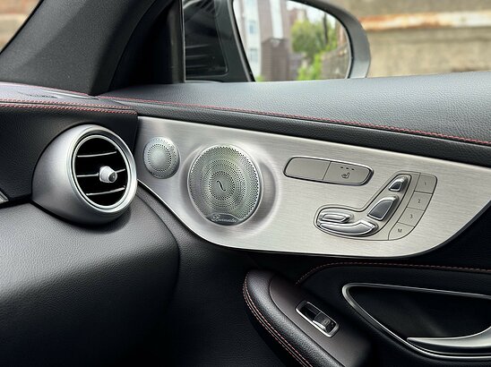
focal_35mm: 48
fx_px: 680
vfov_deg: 30.2
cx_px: 246
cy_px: 184
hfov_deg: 39.7
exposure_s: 1/180
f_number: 1.78
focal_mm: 6.76
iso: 50
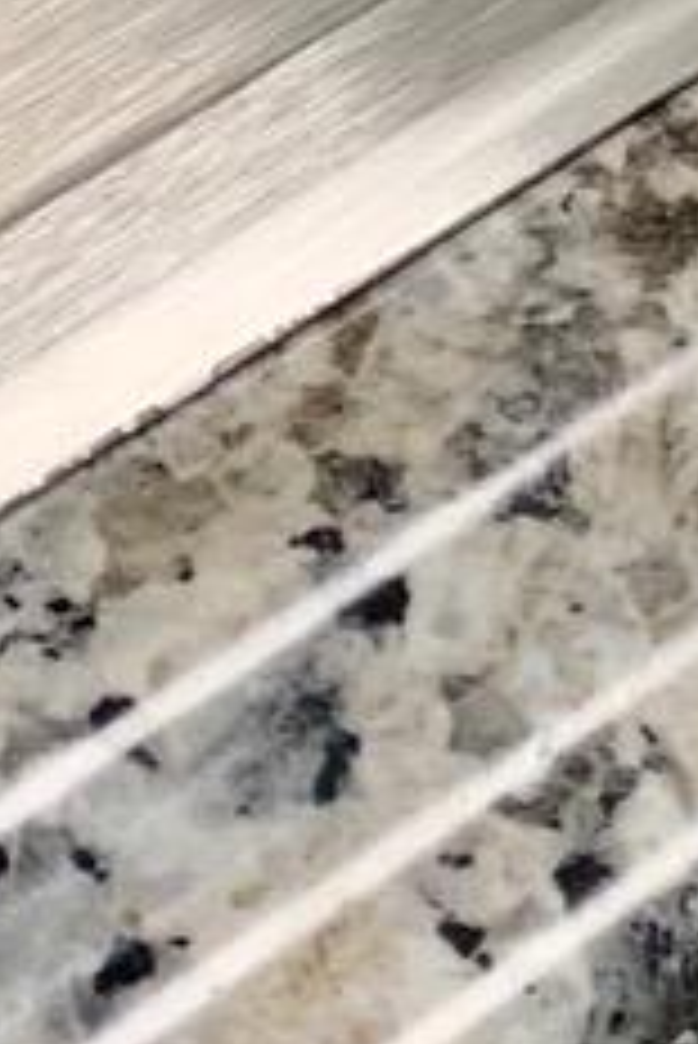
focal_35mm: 179
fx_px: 5198
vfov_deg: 9.8
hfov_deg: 7.5
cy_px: -1665
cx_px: 1243
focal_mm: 4.25
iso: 64
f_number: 1.8
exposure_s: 1/60
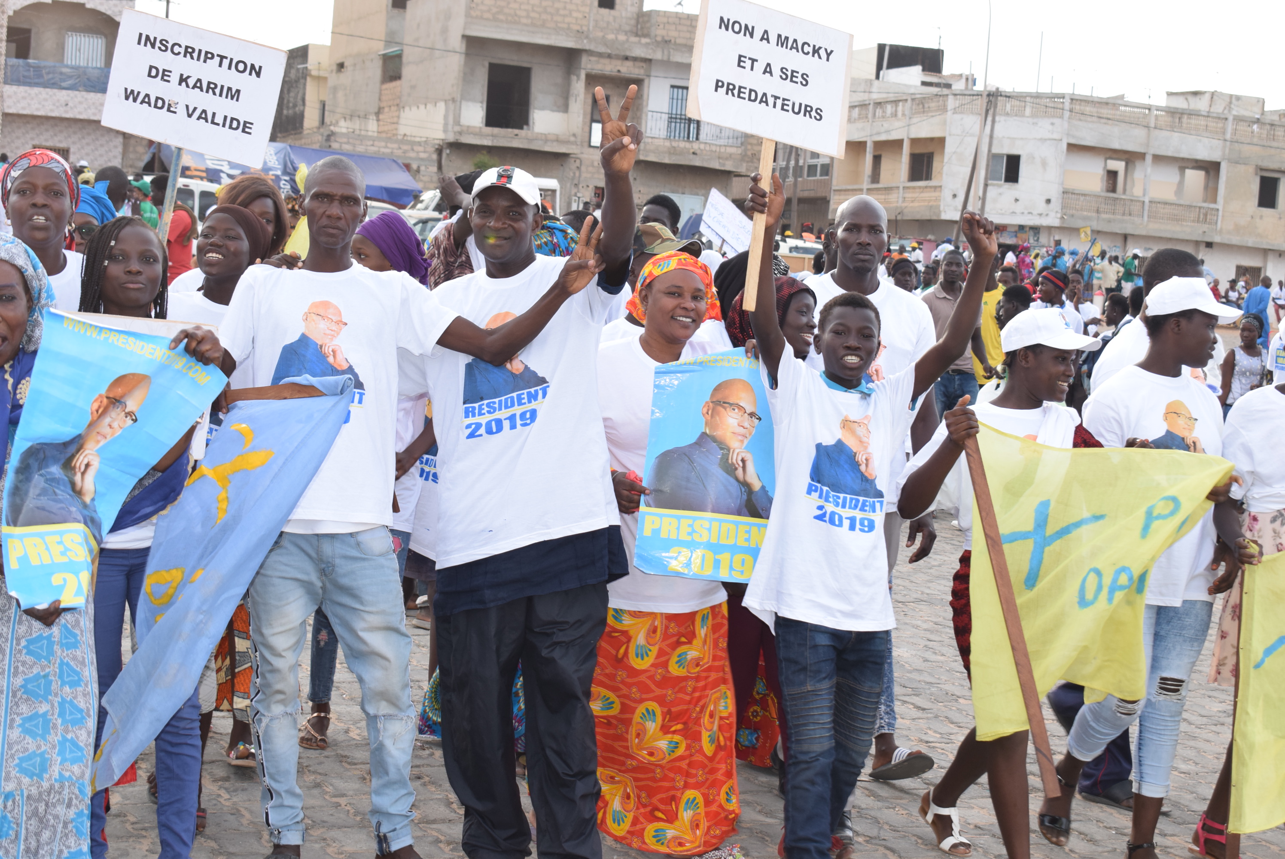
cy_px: 430
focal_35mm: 60
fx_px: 2143
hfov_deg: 33.4
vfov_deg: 22.7
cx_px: 642
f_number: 9
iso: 500
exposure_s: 1/200
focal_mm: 40
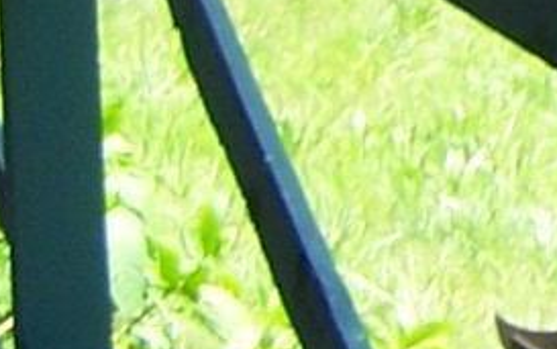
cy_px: -576
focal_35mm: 302
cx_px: 1687
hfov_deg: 6.4
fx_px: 4587
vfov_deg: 4.2
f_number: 2.8
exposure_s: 1/250
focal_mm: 6.3
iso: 80
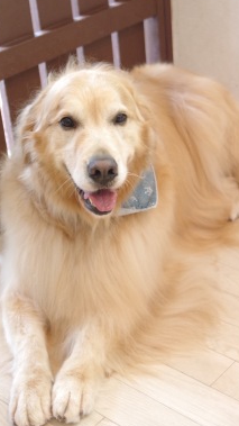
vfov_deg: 33.3
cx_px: 98
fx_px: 710
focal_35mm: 63
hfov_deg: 19.1
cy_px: 208
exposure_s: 1/80
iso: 1600
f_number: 2.8
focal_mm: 38
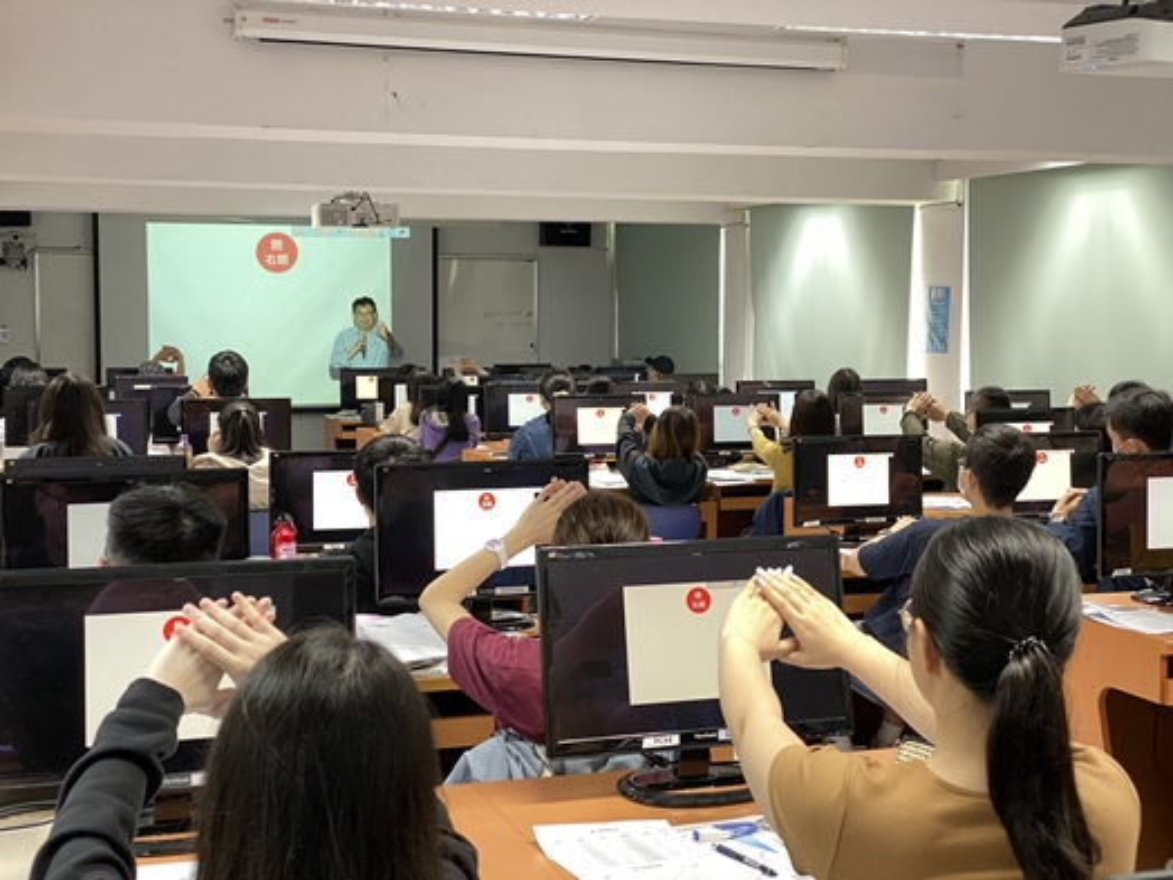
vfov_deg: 28.0
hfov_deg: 36.8
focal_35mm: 52
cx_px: 586
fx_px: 1762
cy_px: 440
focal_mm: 6
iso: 160
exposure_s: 1/60
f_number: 2
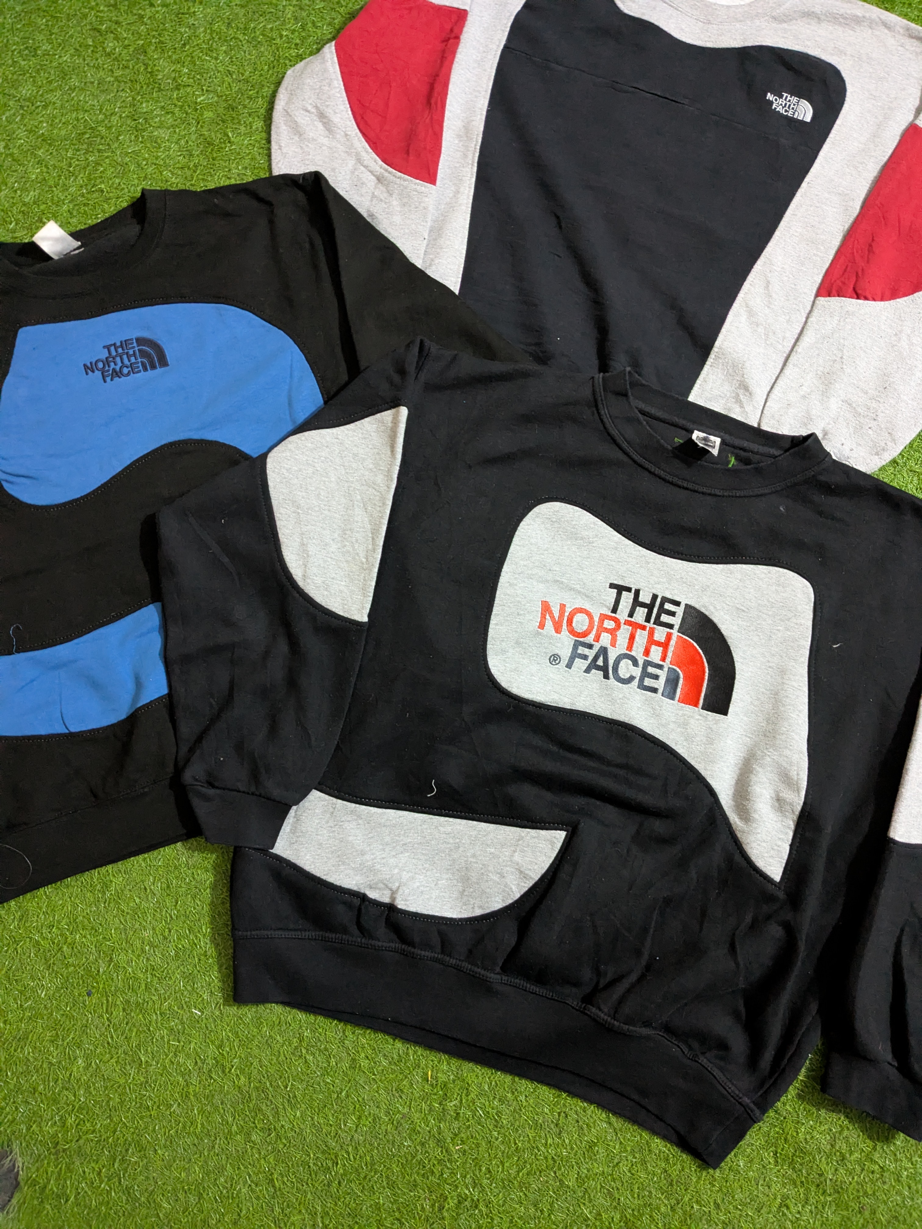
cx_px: 461
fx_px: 959
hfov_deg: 51.4
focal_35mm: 27
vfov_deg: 65.3
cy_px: 614
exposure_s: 1/25
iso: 602
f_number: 1.73
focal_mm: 4.38
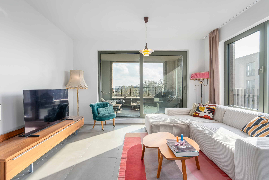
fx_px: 120
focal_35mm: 16
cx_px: 134
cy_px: 90
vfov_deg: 73.8
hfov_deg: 96.7
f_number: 11
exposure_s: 1/250
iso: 250
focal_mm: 16
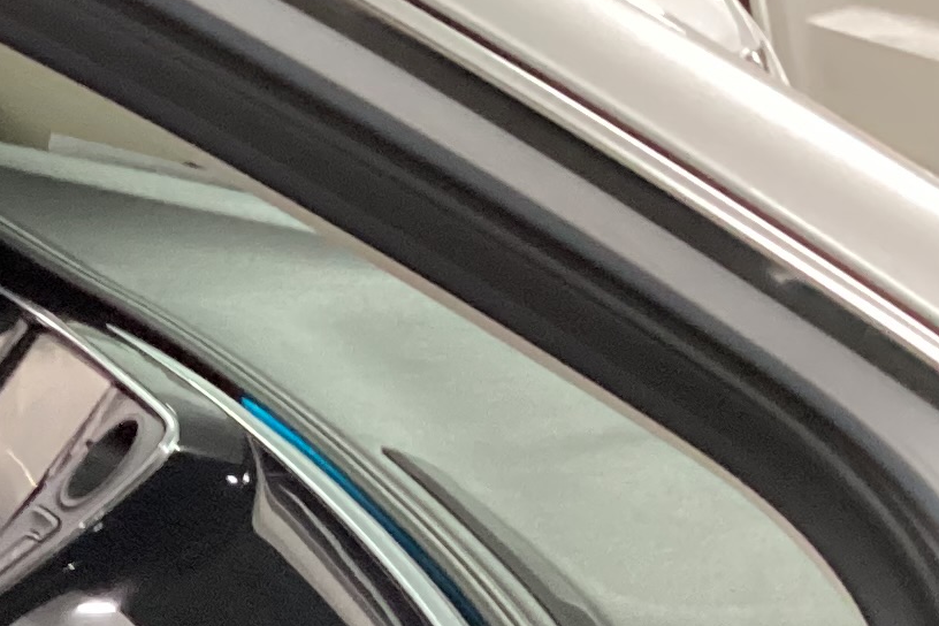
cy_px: 906
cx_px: -557
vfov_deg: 10.3
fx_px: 3364
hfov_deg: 14.6
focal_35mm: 129
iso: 400
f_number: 2.4
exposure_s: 1/40
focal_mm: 3.3
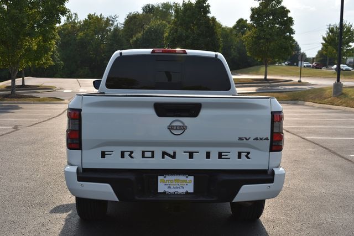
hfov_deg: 38.9
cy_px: 118
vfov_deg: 26.5
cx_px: 177
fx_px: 502
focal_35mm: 51
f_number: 8
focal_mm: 34
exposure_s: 1/250
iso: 100
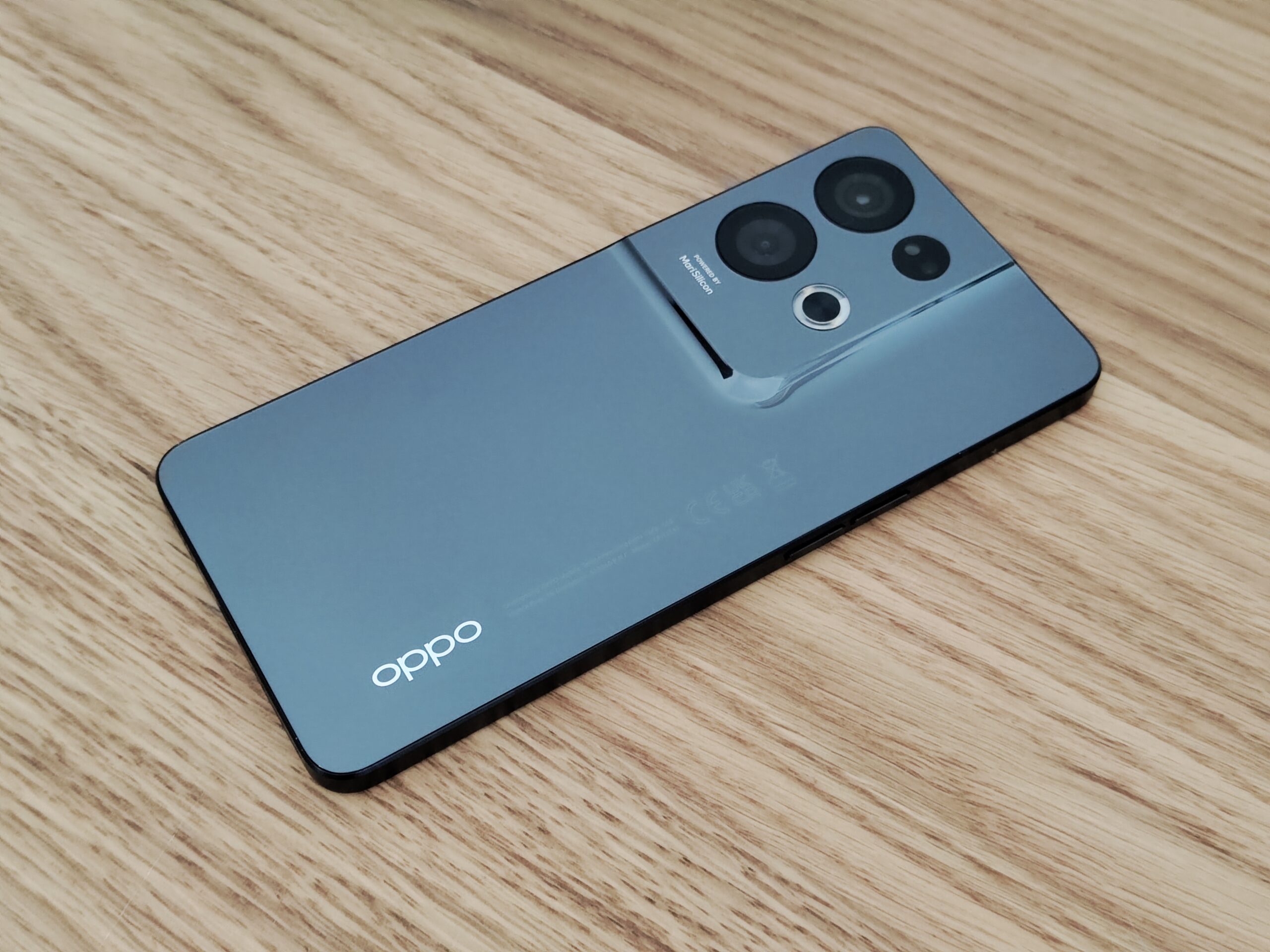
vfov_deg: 30.9
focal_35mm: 47
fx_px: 1724
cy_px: 476
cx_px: 635
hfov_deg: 40.4
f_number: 1.88
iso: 651
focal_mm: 5.59
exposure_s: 1/50
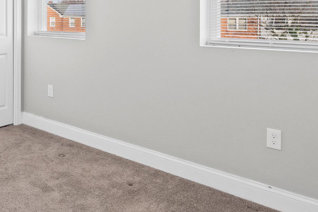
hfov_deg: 47.4
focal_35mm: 38
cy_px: 23
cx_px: 56
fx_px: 336
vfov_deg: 33.3
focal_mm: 16
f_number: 7.1
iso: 1000
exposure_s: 1/25
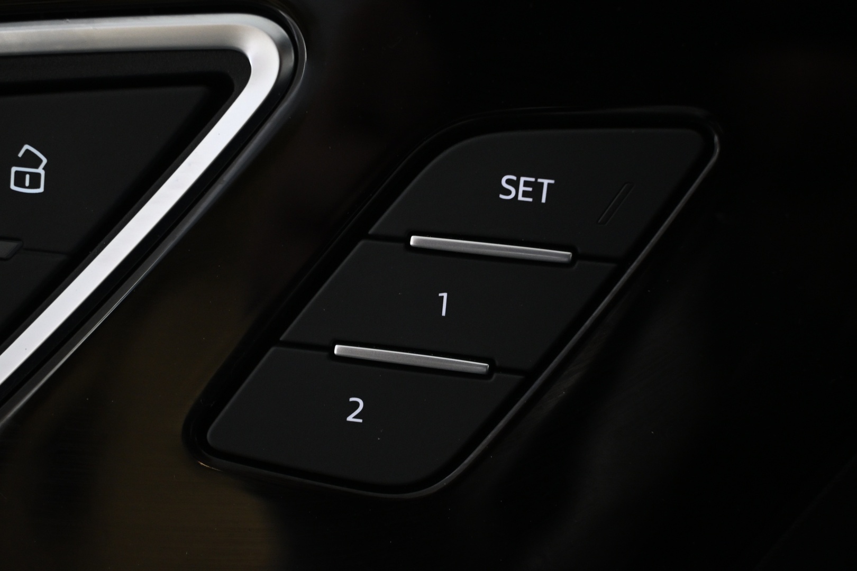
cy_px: 286
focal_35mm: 58
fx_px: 1393
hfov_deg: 34.2
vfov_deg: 23.2
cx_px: 428
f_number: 5.6
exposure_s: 1/40
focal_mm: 39
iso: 1600
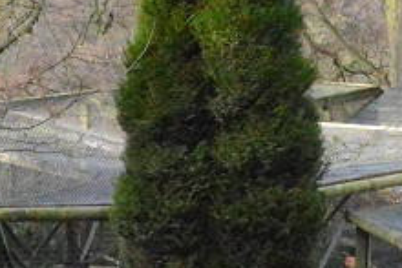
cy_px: 51
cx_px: 236
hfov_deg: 9.3
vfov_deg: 6.2
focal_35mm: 221
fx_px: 2469
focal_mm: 20
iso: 6400
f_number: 9
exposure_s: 1/2000
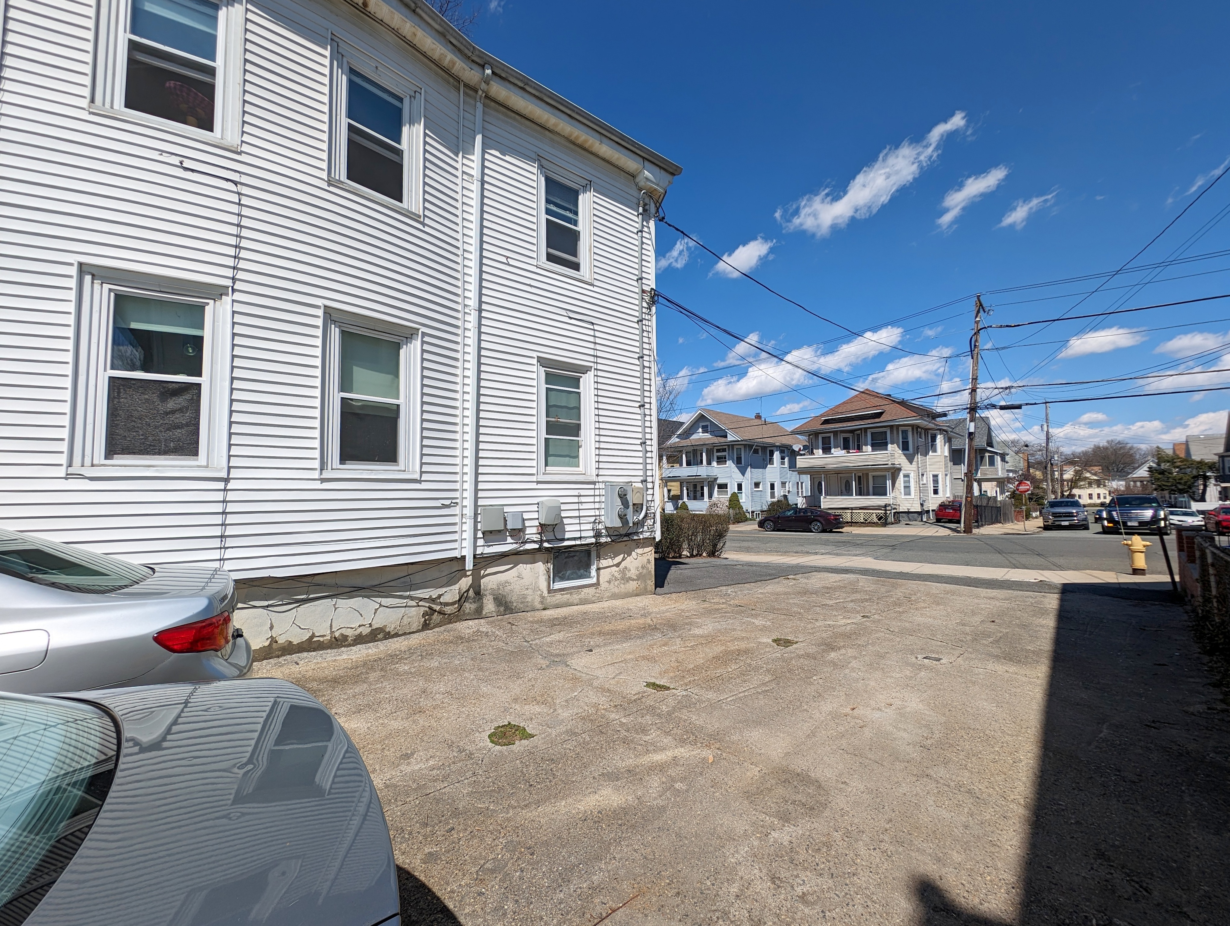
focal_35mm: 12
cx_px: 615
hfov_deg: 110.5
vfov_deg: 94.6
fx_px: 427
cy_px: 463
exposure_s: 1/2538
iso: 35
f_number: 1.95
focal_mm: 2.23
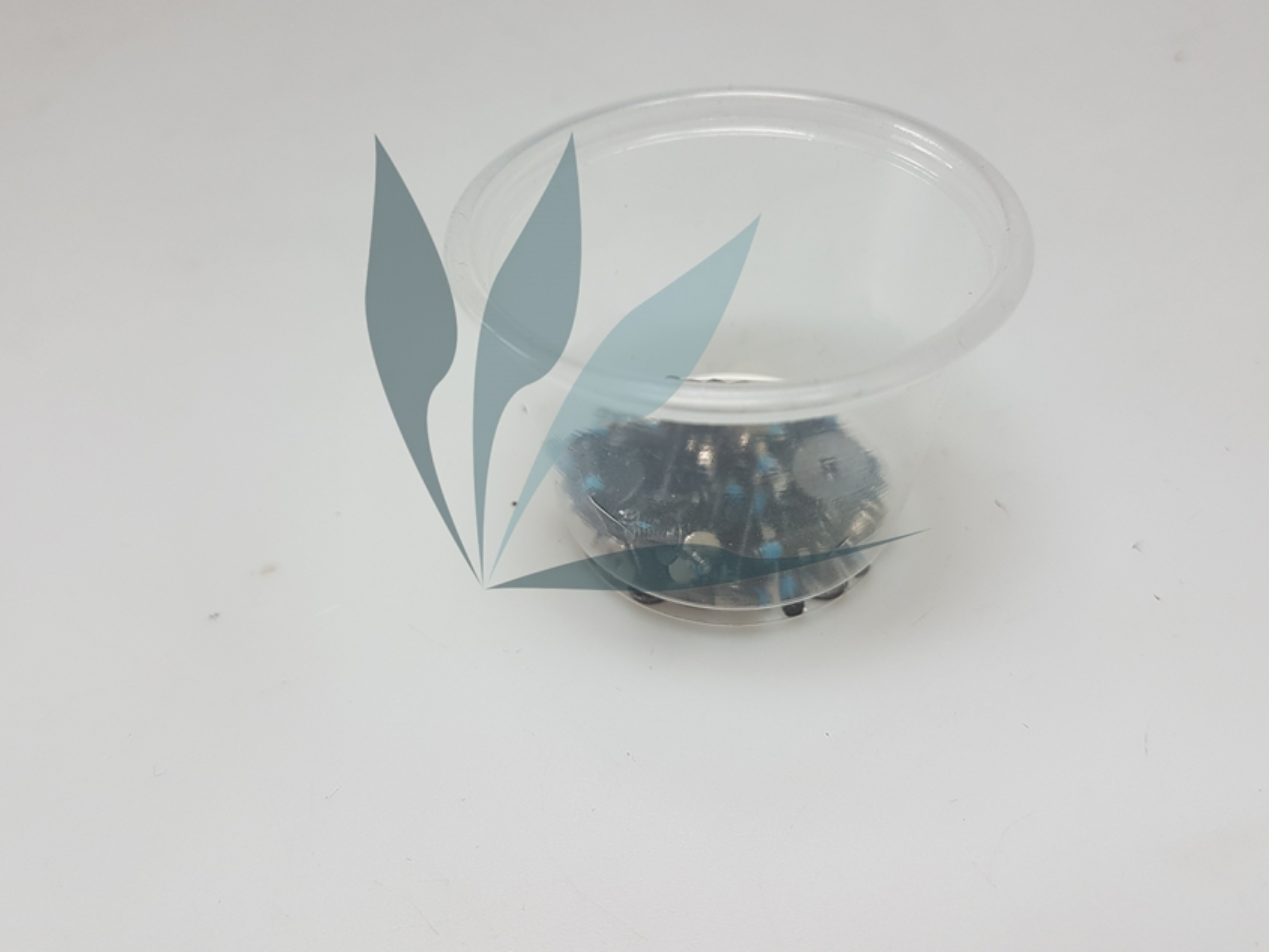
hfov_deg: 58.3
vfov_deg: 45.3
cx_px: 635
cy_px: 399
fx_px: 1137
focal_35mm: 31
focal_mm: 4.2
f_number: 1.7
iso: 50
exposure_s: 1/100
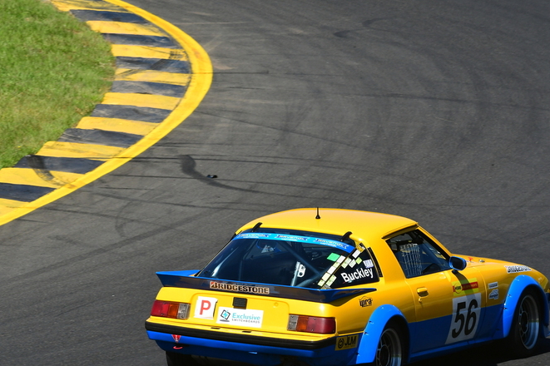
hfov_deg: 4.4
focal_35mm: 472
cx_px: 331
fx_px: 7207
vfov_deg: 2.9
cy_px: 198
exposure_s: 1/640
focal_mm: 260
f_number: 13
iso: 500
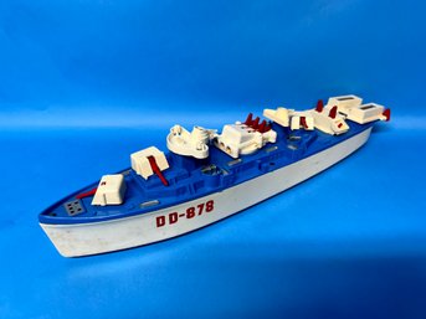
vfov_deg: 53.0
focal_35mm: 26
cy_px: 160
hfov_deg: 67.3
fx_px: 320
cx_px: 213
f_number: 1.5
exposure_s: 1/120
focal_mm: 5.7
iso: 100
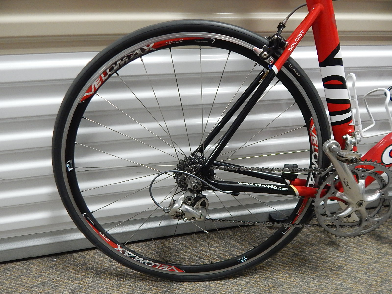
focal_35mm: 22
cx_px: 196
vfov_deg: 61.1
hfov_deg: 76.4
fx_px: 249
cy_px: 147
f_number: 3
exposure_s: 1/30
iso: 400
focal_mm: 4
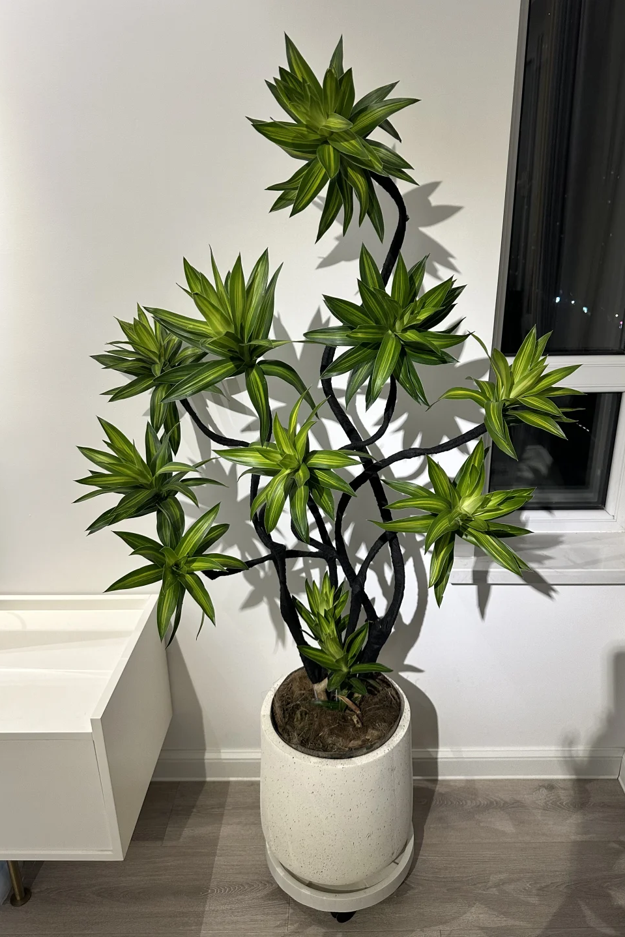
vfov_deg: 71.5
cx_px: 340
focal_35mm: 25
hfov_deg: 51.2
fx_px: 651
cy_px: 468
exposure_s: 1/50
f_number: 1.78
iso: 200
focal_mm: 6.86
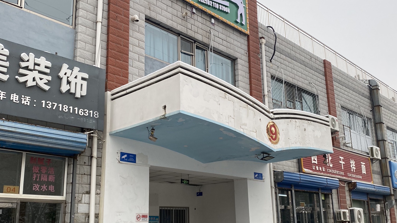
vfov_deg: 31.0
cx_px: 198
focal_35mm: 38
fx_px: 400
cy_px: 147
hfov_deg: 52.8
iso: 32
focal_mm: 4.25
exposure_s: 1/454
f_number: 1.8
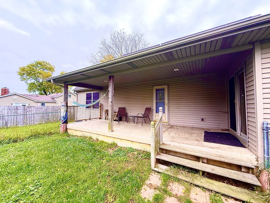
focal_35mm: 14
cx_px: 135
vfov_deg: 85.7
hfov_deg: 102.1
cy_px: 102
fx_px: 109
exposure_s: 1/99
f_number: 2.2
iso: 64
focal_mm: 2.22
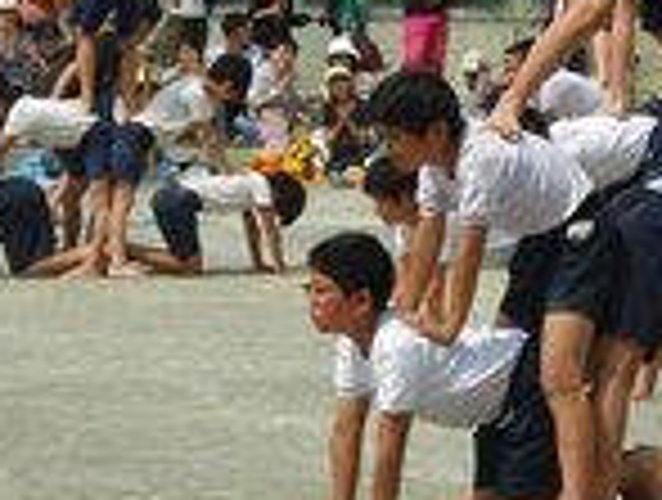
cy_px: 81
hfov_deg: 8.4
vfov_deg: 6.3
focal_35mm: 235
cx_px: 522
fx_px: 4505
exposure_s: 1/250
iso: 50
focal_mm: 13.7
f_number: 5.8
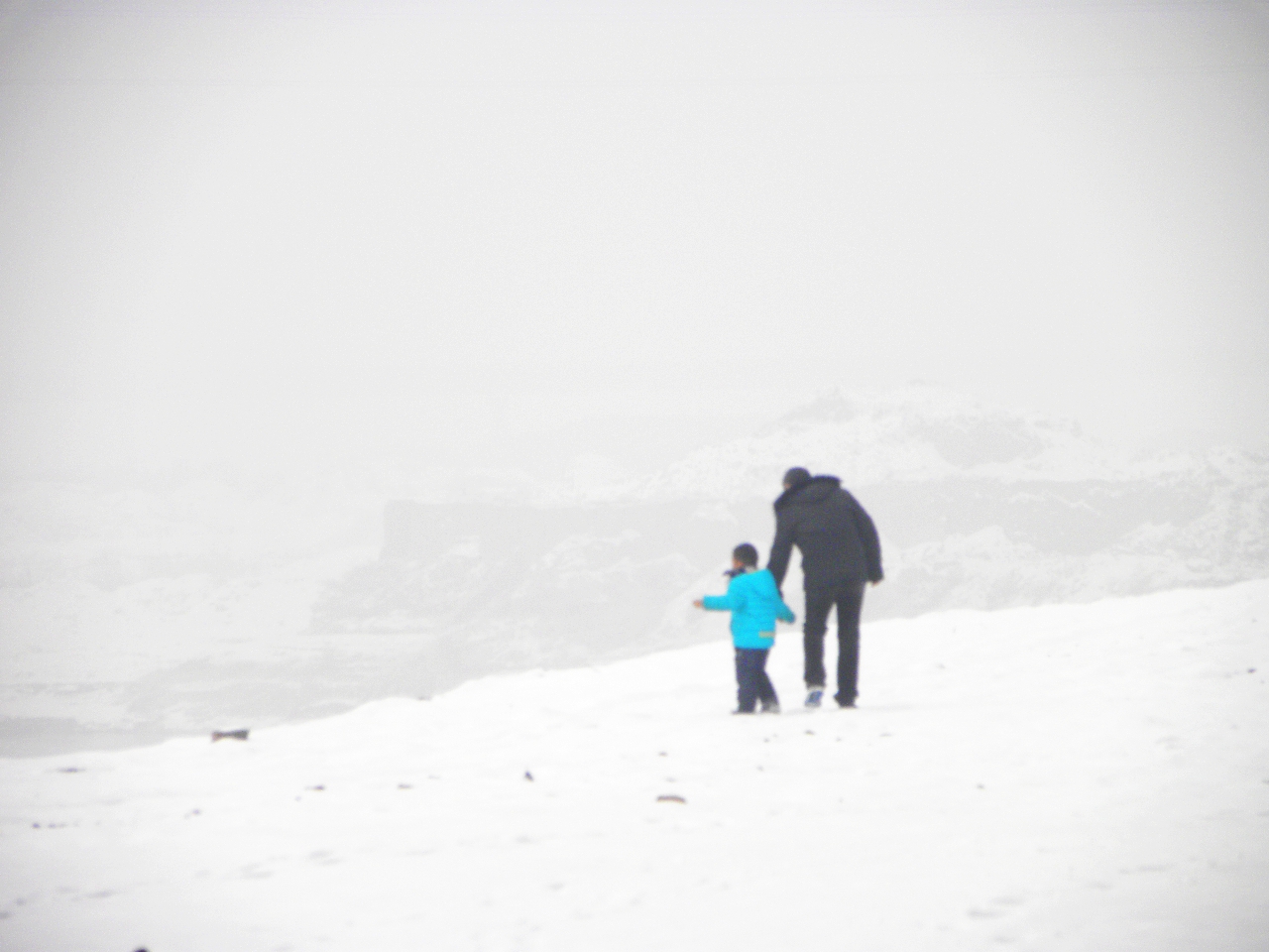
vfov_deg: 3.1
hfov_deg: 4.1
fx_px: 17633
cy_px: 476
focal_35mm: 481
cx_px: 634
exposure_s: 1/435
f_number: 6.3
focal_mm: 85.6
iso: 64
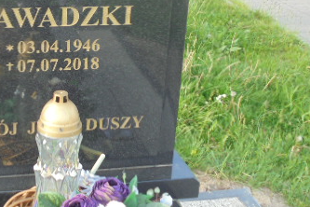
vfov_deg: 19.8
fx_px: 586
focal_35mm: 68
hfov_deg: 29.0
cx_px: 64
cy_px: 40
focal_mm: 6.1
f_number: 4
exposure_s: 1/80
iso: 100
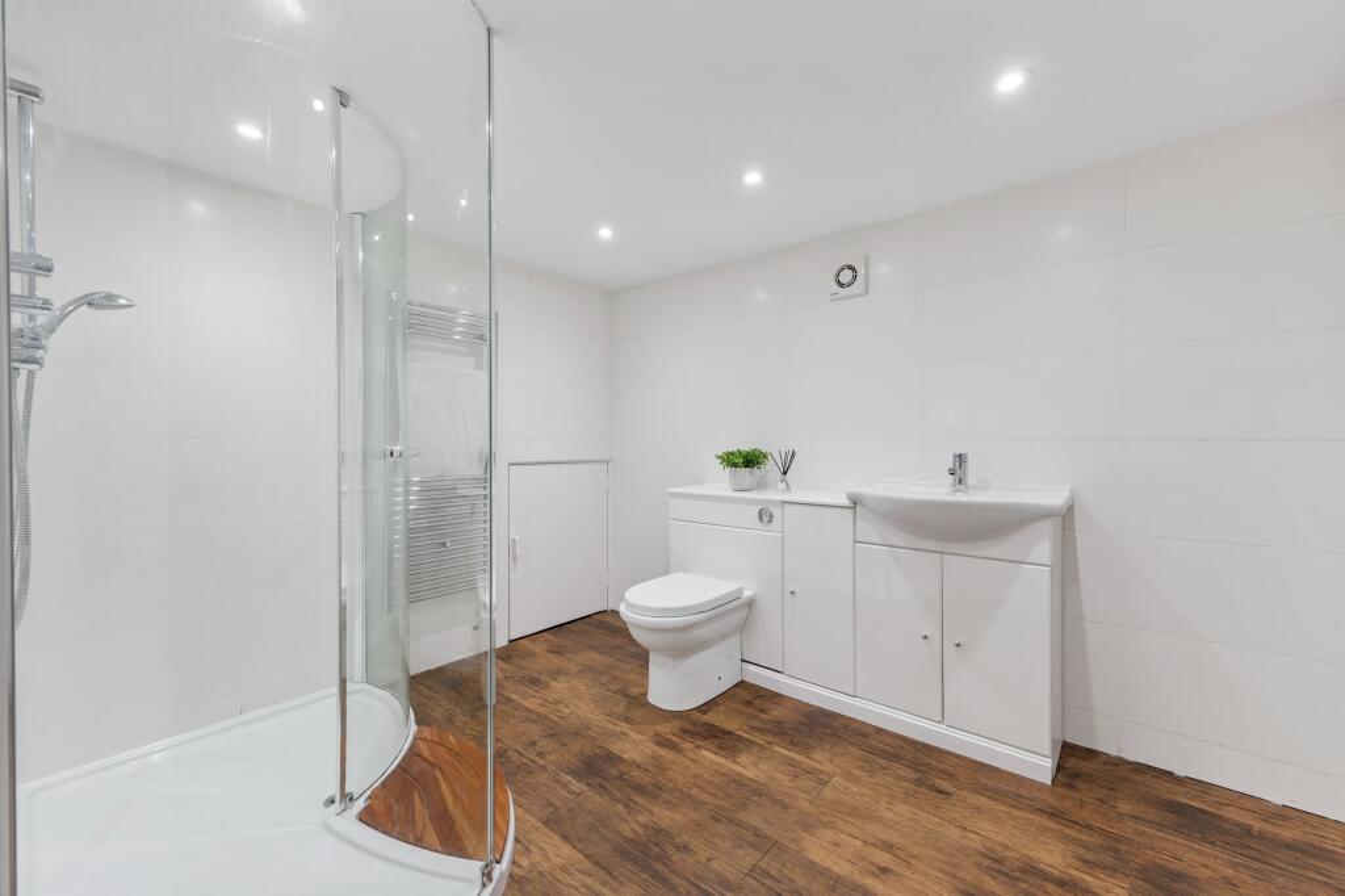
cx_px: 672
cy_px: 448
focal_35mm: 14
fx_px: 523
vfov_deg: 81.2
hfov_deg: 104.3
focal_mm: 14
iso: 200
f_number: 14
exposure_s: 1/20
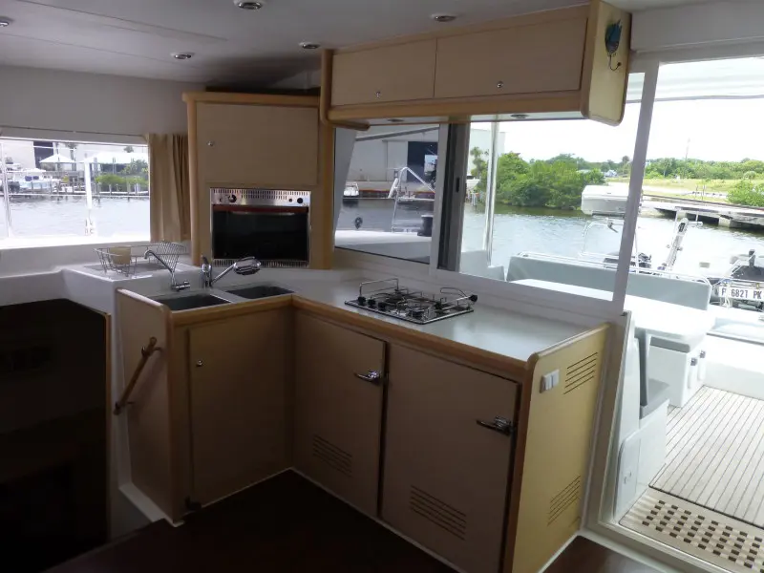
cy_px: 286
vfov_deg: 56.8
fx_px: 530
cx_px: 382
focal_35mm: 24
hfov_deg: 71.6
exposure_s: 1/200
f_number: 4
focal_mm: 4.3
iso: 100
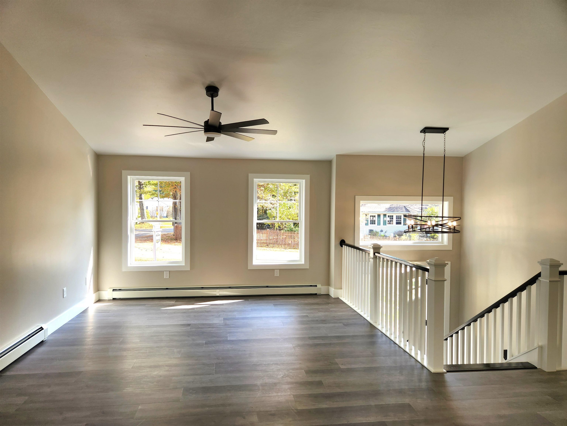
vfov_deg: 58.9
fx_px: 377
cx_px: 284
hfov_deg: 73.9
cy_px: 213
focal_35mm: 23
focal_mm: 5.4
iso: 32
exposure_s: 1/182
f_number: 1.8
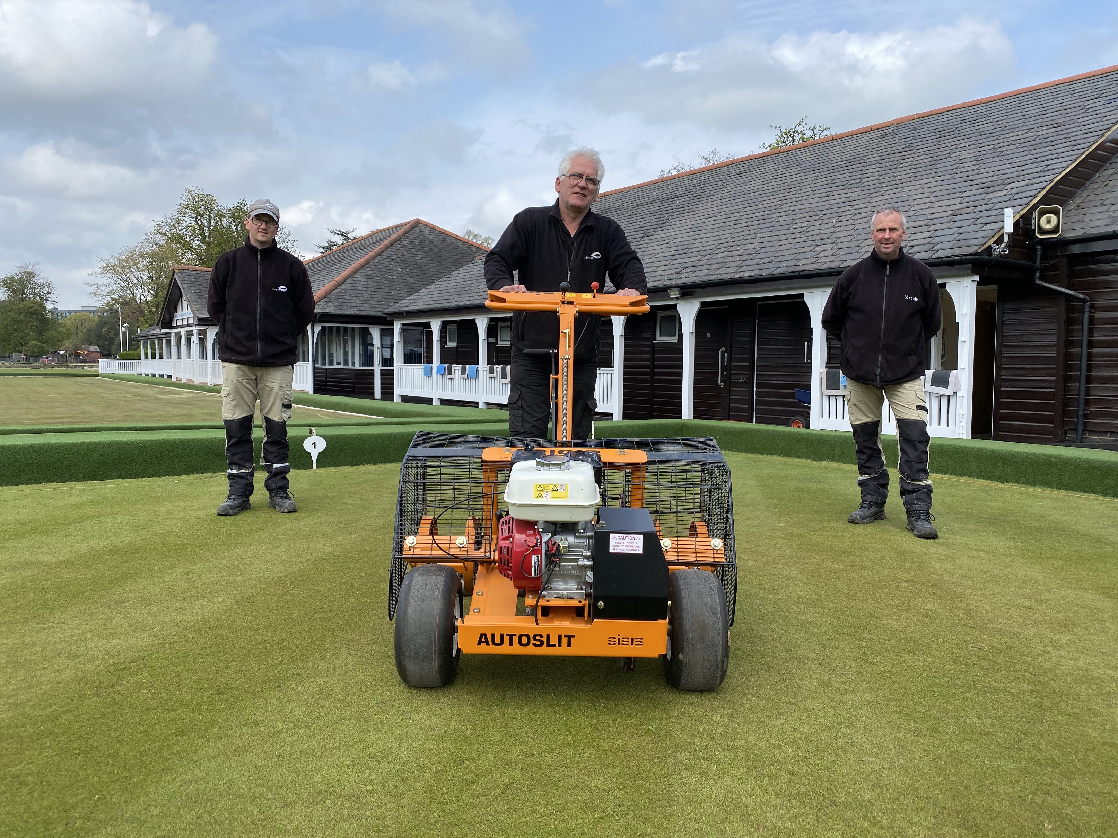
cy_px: 419
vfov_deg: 53.1
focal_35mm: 26
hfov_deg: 67.3
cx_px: 559
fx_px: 840
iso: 32
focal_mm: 4.25
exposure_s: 1/1678
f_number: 1.8
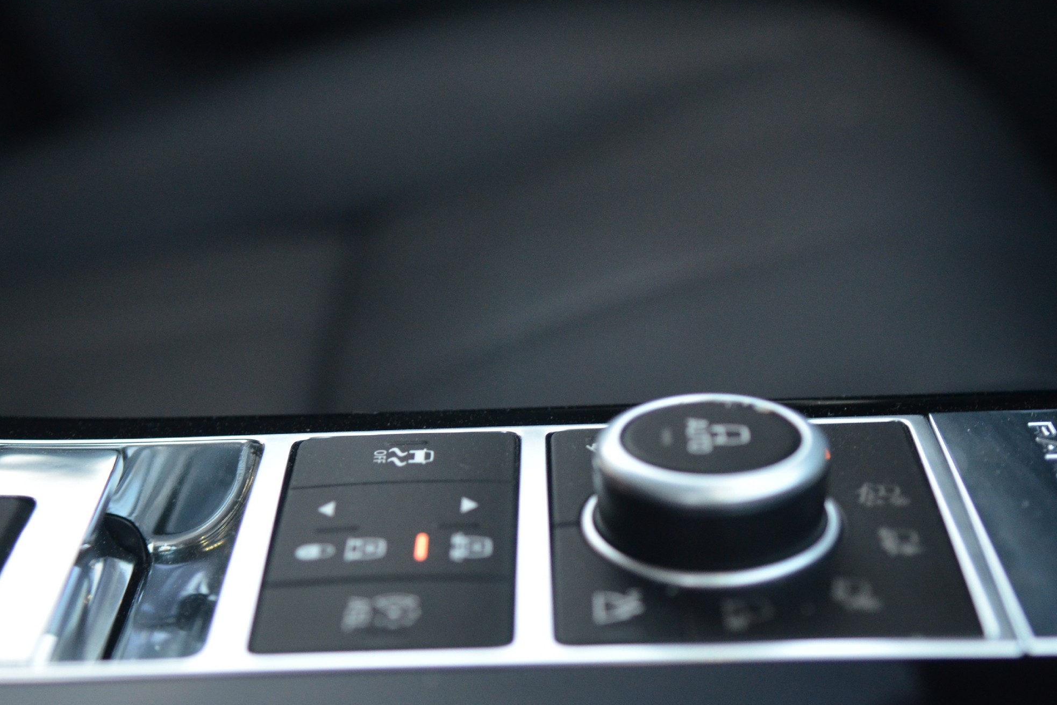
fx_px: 1956
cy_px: 440
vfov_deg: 20.4
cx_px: 534
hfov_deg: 30.2
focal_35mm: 67
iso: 1600
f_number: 2.8
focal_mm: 35
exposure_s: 1/40
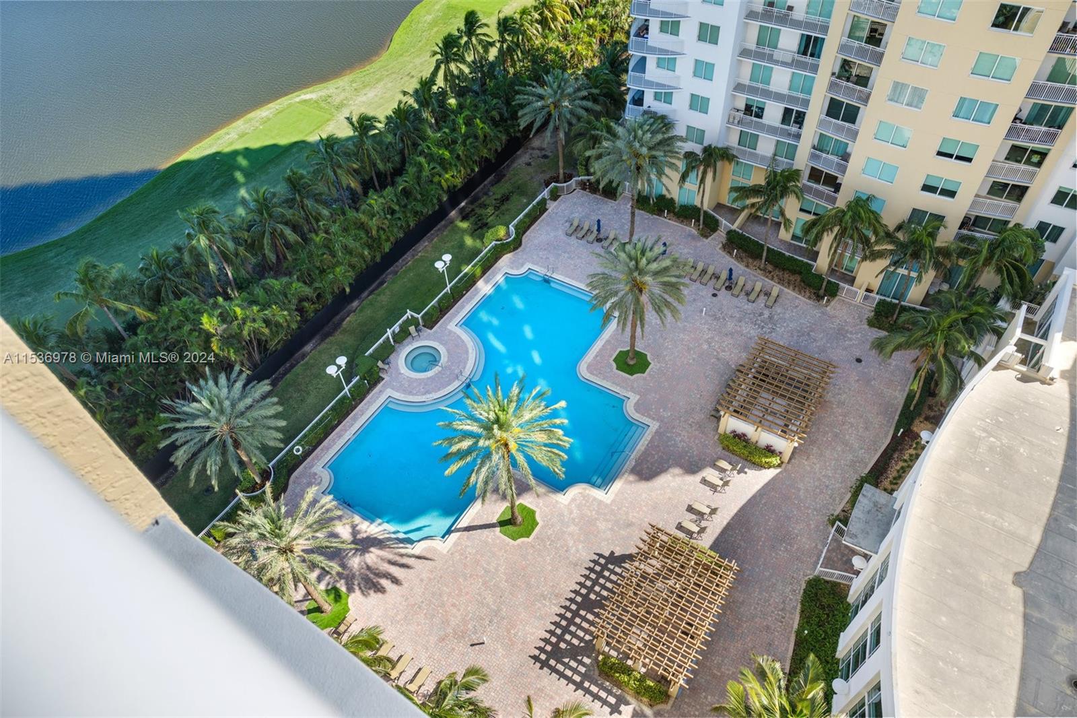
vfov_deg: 53.1
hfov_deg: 73.8
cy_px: 359
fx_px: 718
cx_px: 538
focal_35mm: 24
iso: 250
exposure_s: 1/200
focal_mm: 24
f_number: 7.1
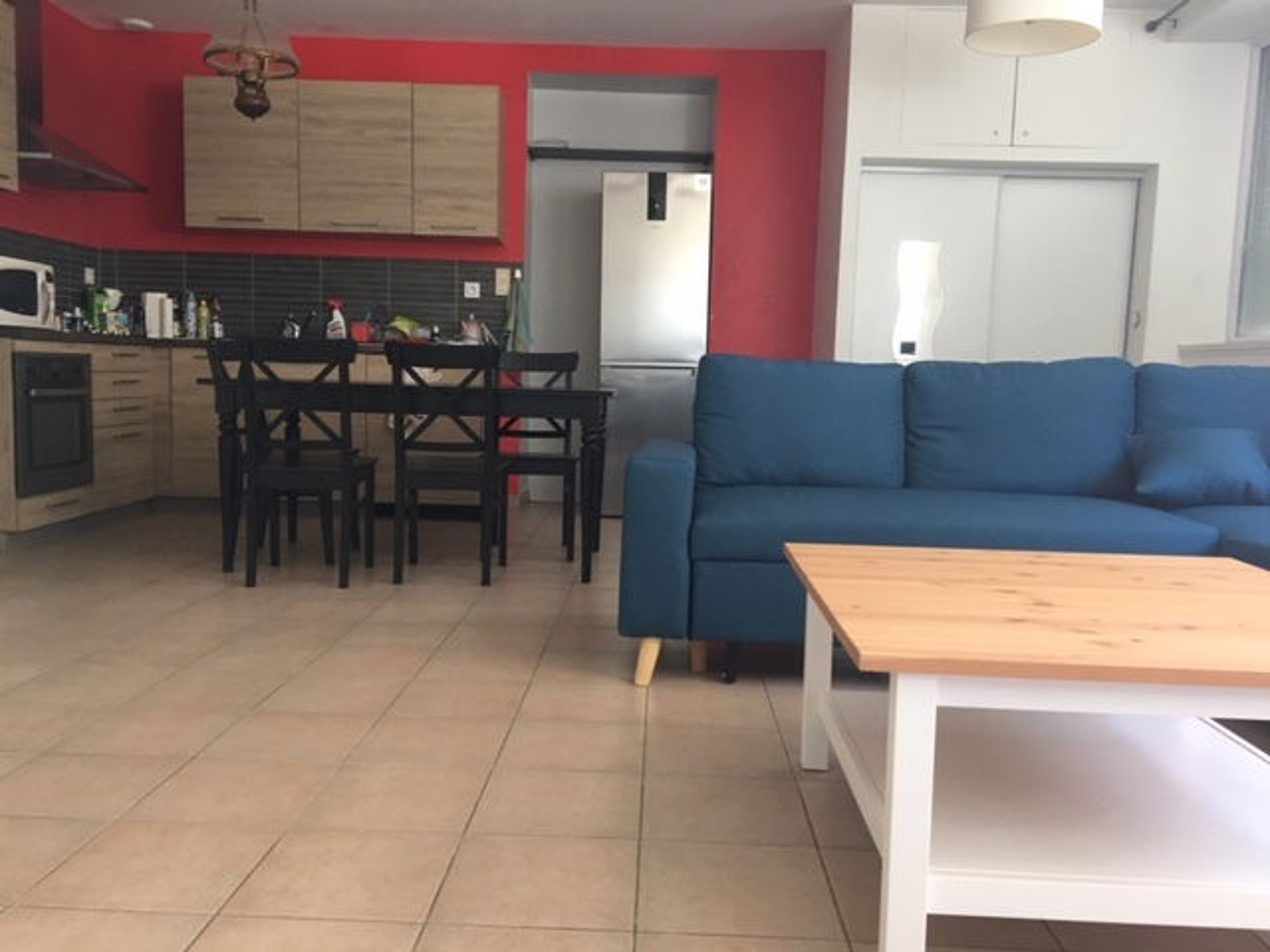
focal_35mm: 29
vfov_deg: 48.2
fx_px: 1064
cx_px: 635
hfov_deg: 61.7
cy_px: 476
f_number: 2.2
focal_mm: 4.15
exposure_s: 1/33
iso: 125
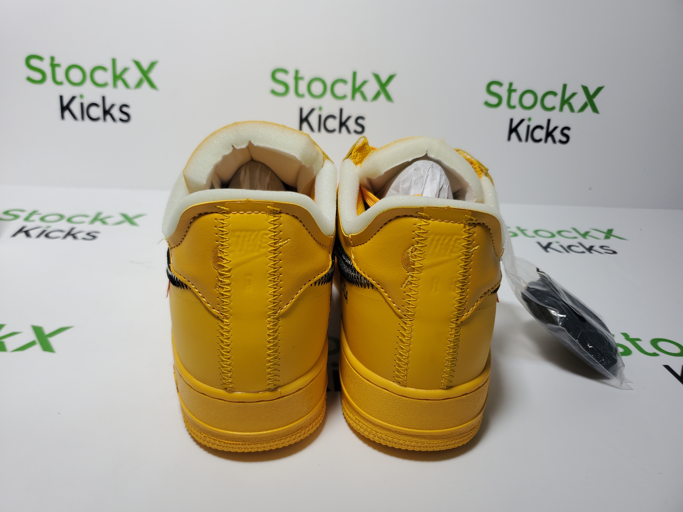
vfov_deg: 53.1
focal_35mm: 26
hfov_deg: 67.3
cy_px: 256
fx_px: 513
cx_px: 342
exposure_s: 1/548
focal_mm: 4.3
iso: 50
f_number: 1.5
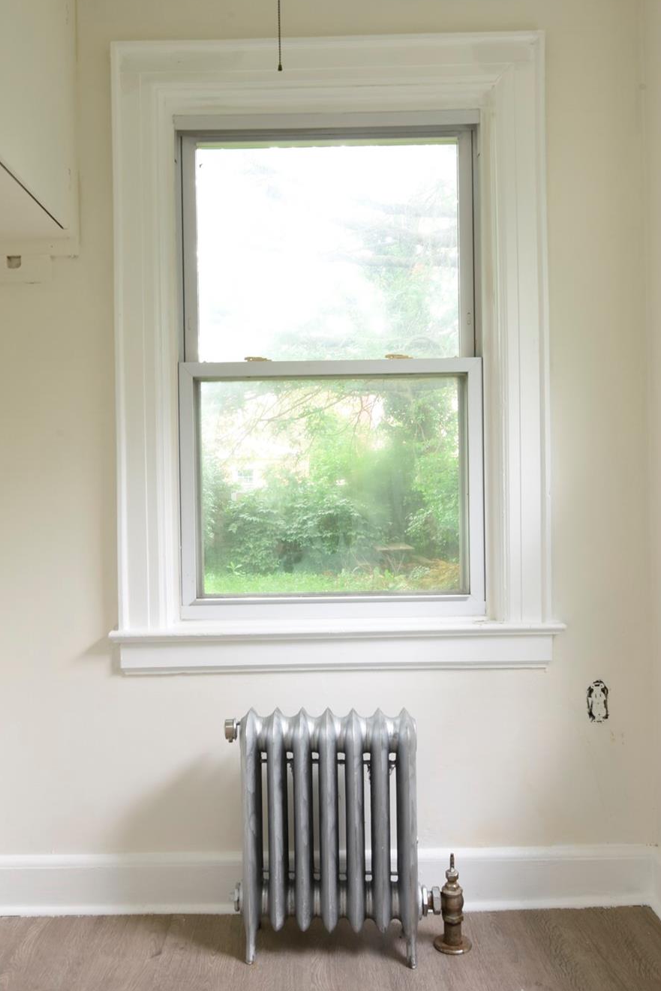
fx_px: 854
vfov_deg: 60.3
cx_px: 298
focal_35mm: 31
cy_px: 490
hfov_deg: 42.3
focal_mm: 20
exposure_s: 1.6
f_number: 16
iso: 200
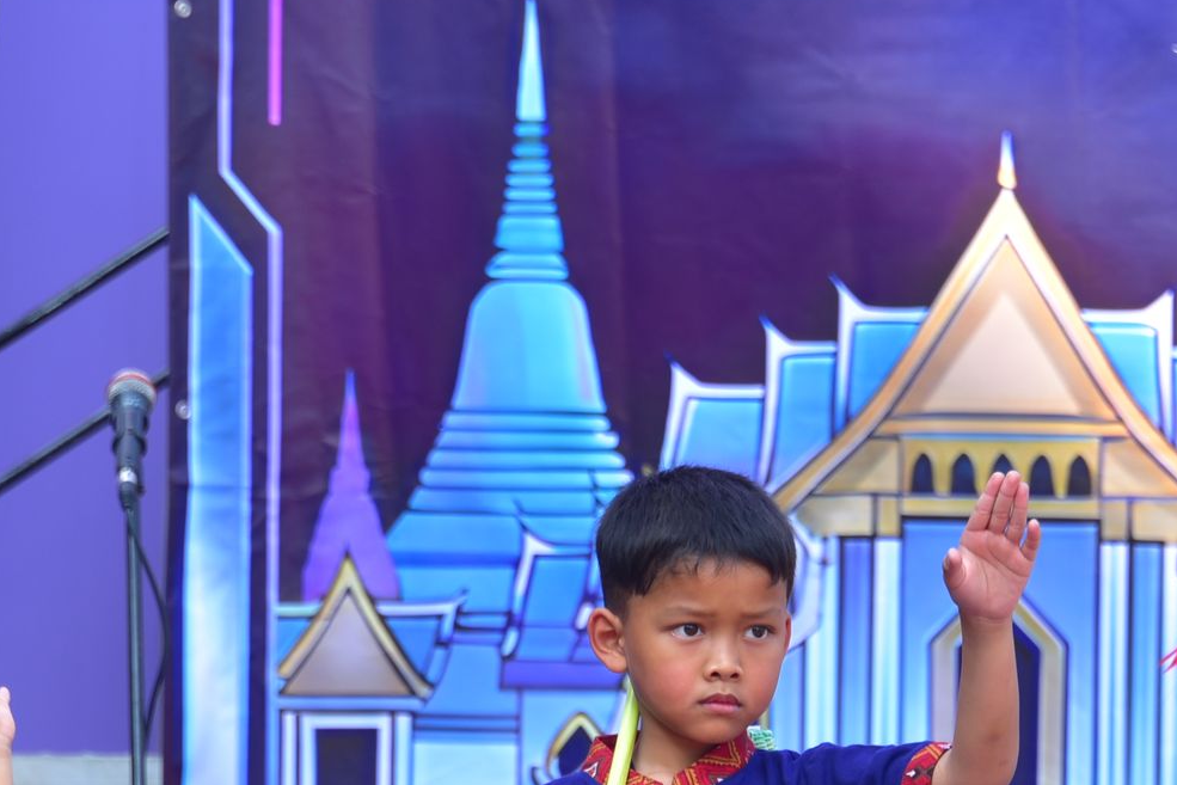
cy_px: 848
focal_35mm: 457
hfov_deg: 4.5
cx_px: 780
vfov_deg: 3.0
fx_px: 14943
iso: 200
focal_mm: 180
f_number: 6.3
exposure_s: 1/160
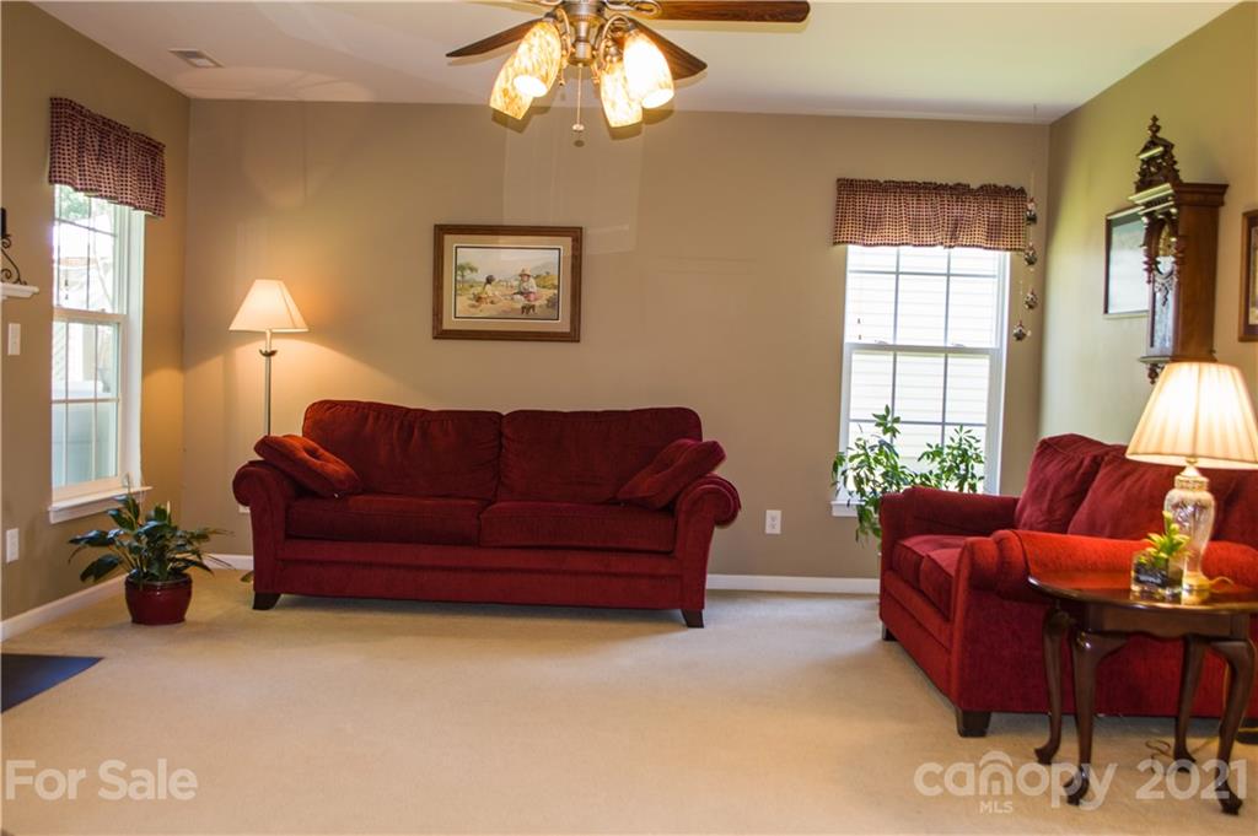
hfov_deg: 57.3
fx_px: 1152
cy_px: 418
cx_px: 629
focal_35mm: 33
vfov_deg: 39.9
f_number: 5
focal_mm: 22
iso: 100
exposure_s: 1/13
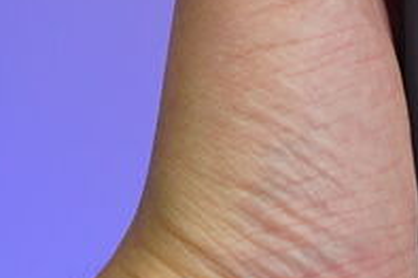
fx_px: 2436
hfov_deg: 9.5
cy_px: -123
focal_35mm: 210
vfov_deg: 6.5
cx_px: 656
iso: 800
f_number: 7.1
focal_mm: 50
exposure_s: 1/160
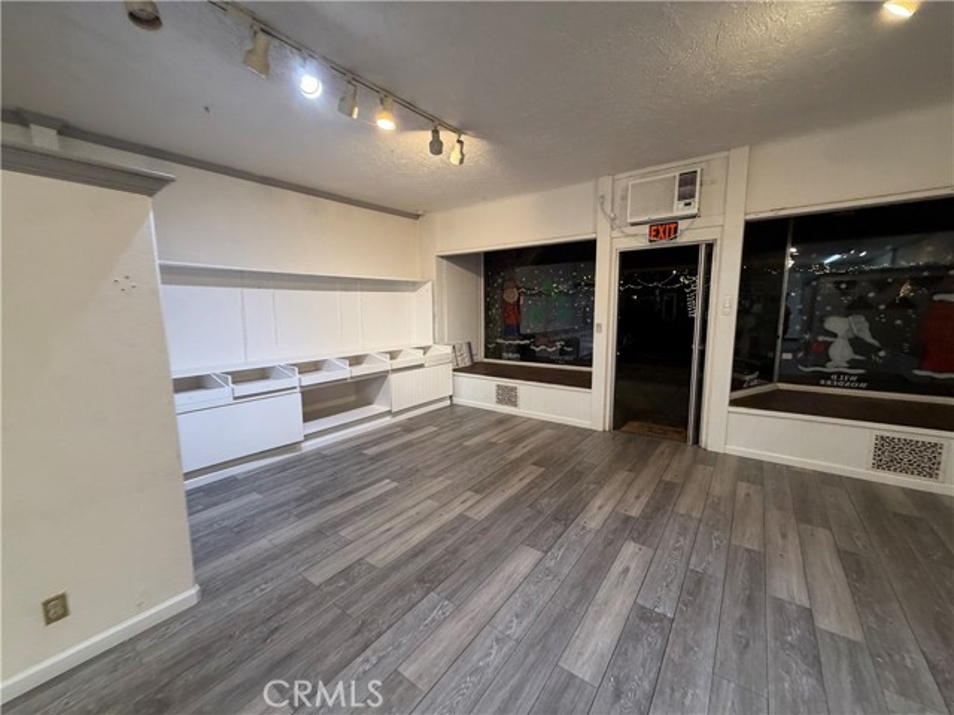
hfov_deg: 102.1
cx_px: 477
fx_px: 386
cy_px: 358
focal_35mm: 14
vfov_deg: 85.7
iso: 250
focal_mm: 2.22
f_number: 2.2
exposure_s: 1/60
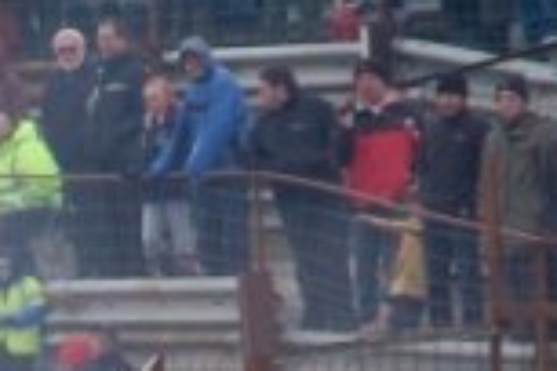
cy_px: 760
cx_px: -149
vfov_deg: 1.6
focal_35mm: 846
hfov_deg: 2.4
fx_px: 13090
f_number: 6
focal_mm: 135
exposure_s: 1/320
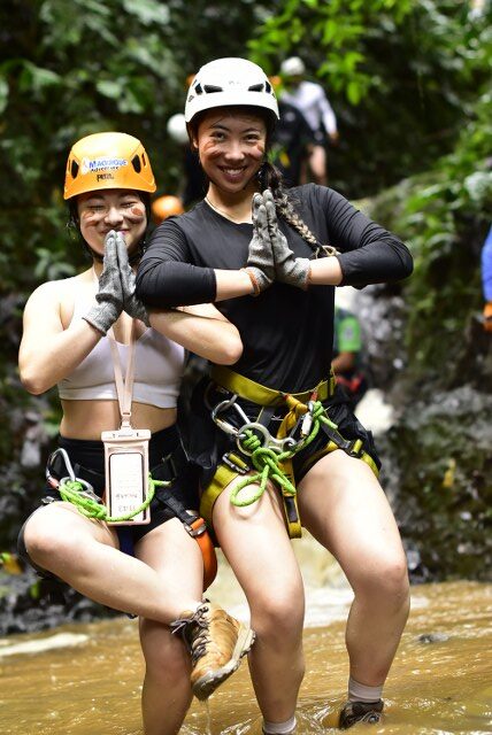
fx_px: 1534
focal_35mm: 75
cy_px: 368
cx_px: 246
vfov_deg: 27.0
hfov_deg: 18.2
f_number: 2.2
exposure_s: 1/80
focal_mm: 50
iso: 640
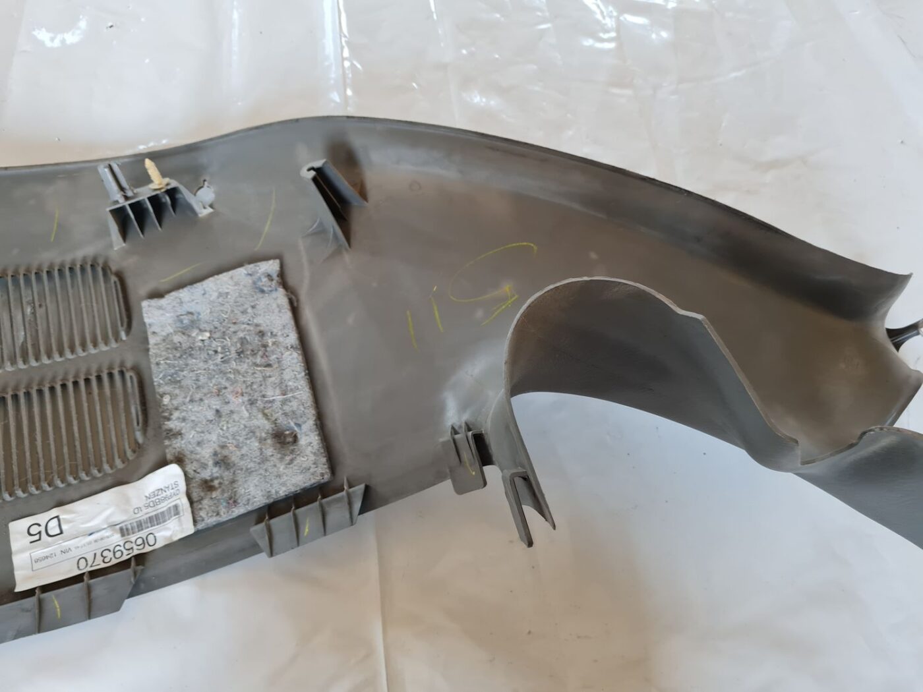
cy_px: 346
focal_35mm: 26
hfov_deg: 67.3
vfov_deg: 53.1
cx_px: 462
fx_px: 693
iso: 200
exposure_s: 1/50
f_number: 1.8
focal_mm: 5.4
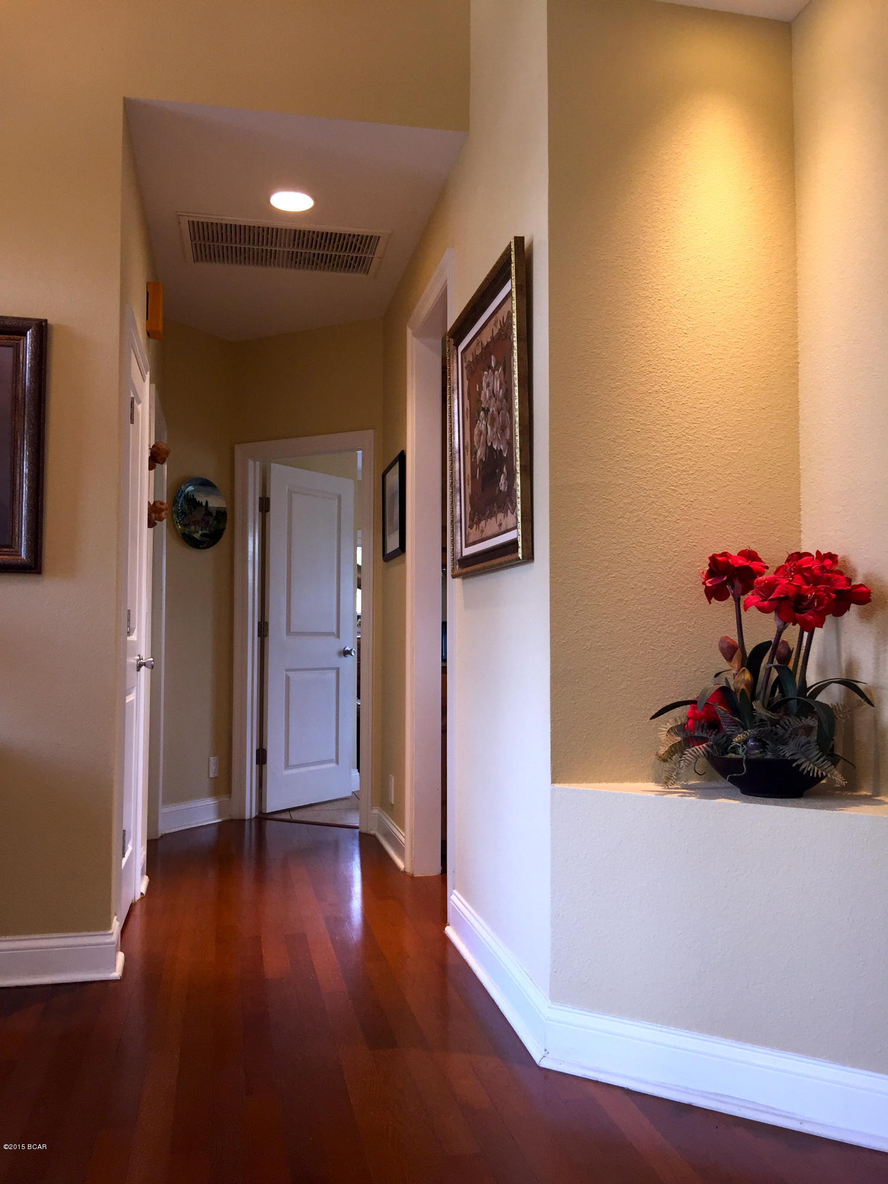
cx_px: 444
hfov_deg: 48.2
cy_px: 592
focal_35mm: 29
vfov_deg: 61.7
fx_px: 992
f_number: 2.2
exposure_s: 1/30
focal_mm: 4.15
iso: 64
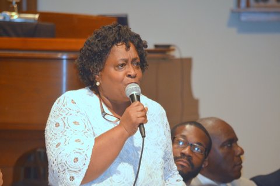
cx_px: 140
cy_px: 93
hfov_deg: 5.3
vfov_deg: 3.5
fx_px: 3027
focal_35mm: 390
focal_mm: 260
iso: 1400
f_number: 5.6
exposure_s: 1/60
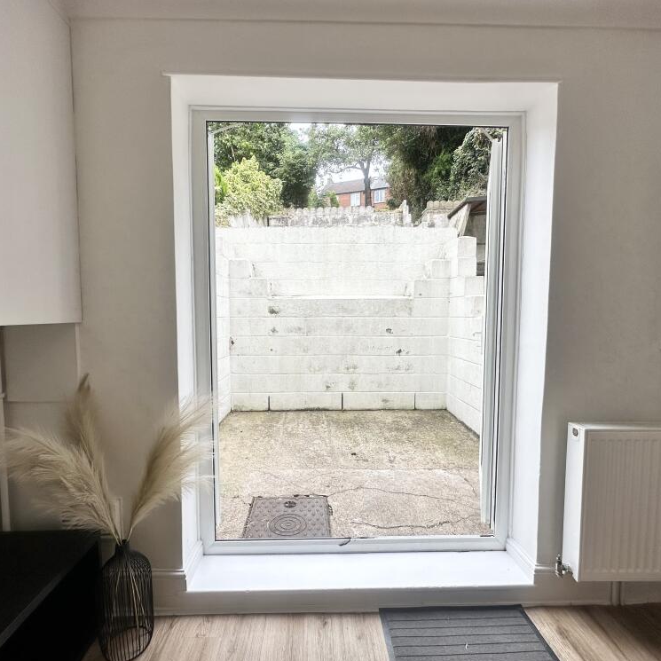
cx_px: 322
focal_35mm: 17
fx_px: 367
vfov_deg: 84.0
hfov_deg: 84.0
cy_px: 339
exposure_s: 1/401
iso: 40
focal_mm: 2.22
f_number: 2.2
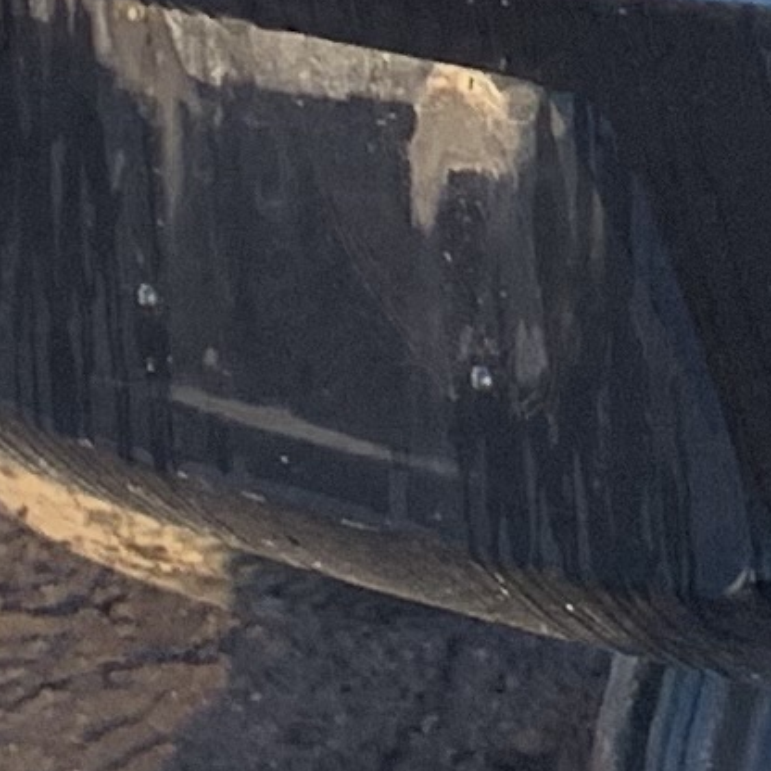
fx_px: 5619
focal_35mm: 223
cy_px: -1125
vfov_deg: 7.3
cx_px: 2278
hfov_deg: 7.1
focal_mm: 4.25
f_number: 1.8
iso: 25
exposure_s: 1/543
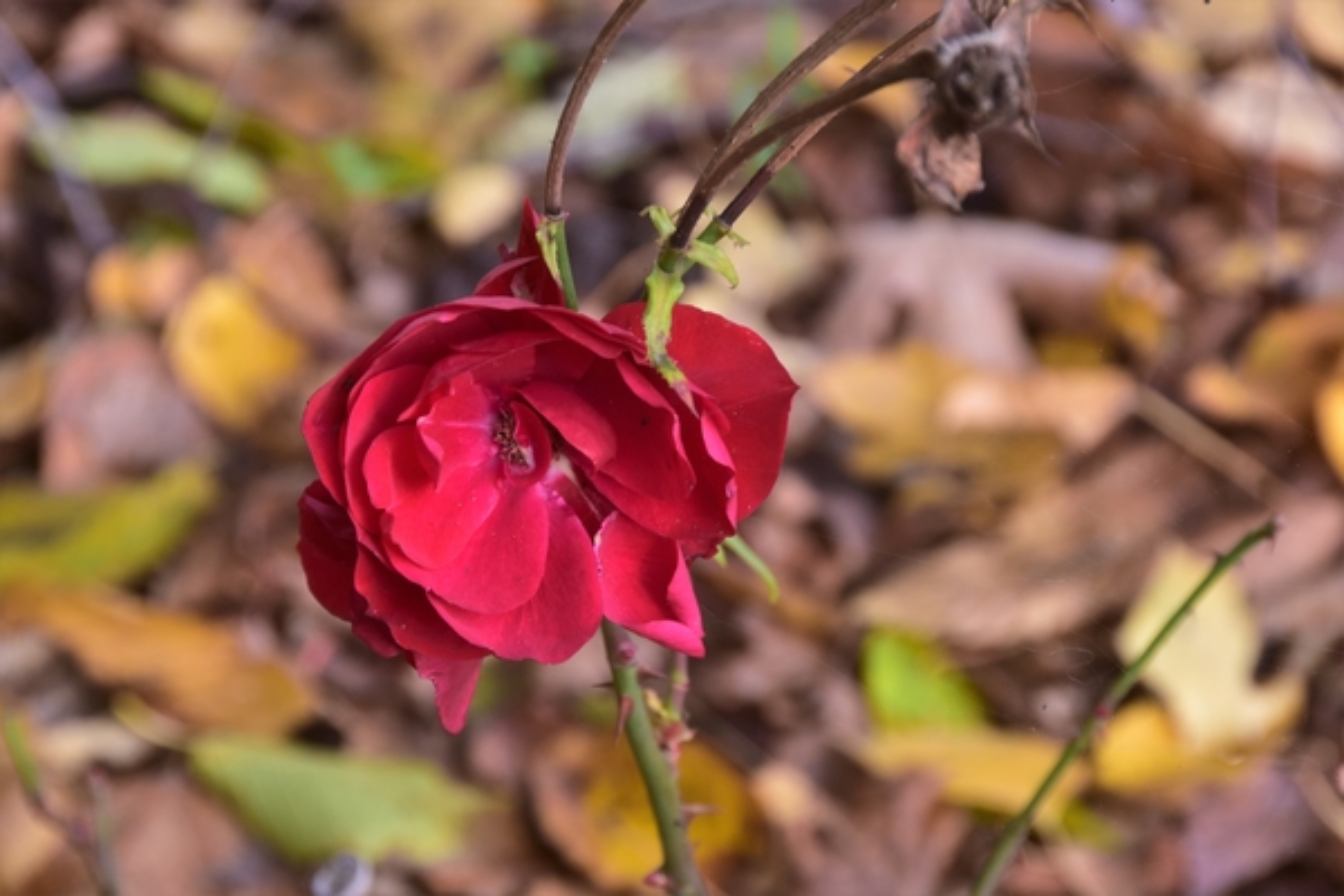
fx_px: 11199
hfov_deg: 6.9
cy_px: 448
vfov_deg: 4.6
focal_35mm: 300
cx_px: 672
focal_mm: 200
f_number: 10
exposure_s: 1/60
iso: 320
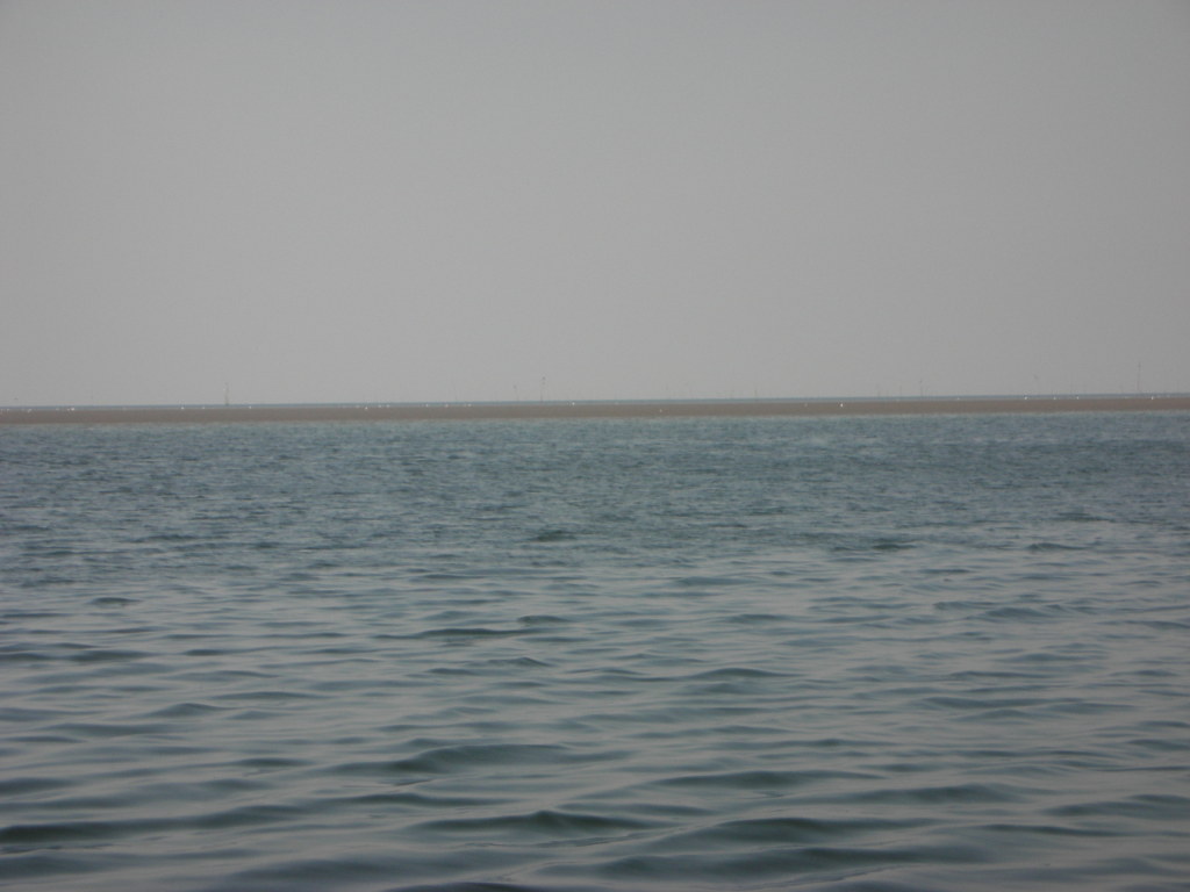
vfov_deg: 14.1
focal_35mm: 105
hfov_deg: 18.7
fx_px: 3610
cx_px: 595
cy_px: 446
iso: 50
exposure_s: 1/197
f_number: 5.4
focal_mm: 17.4
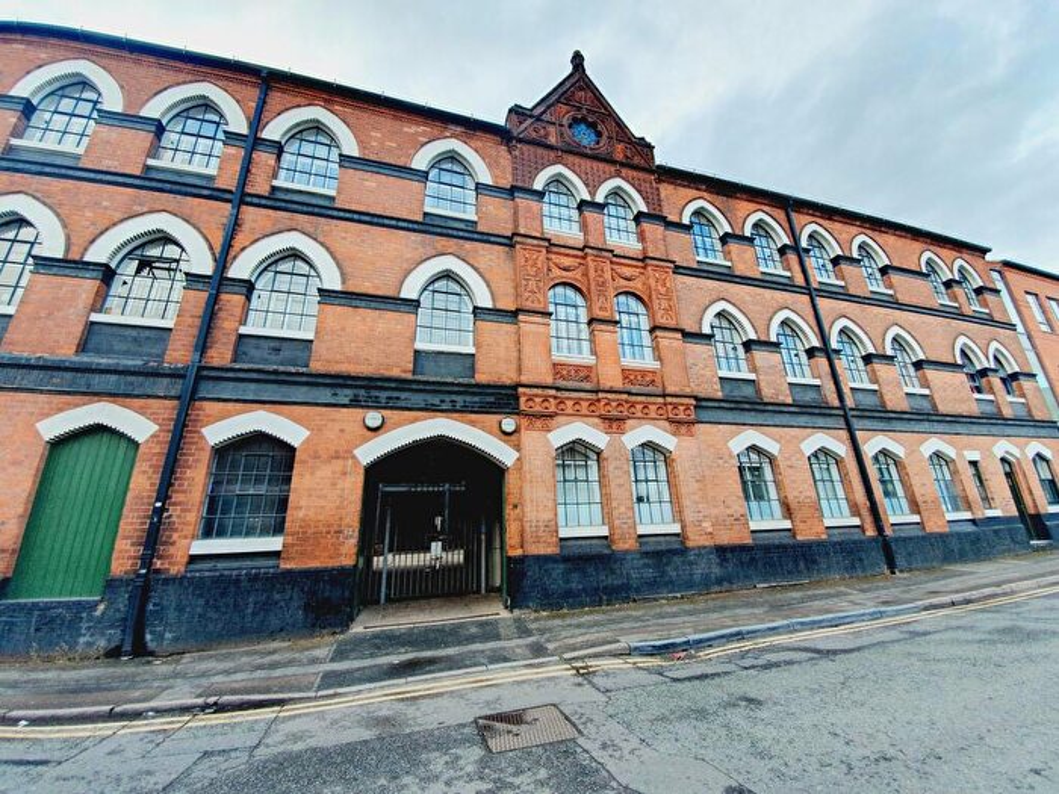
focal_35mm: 13
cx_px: 530
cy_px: 397
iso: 50
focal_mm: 1.8
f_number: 2.2
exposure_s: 1/295
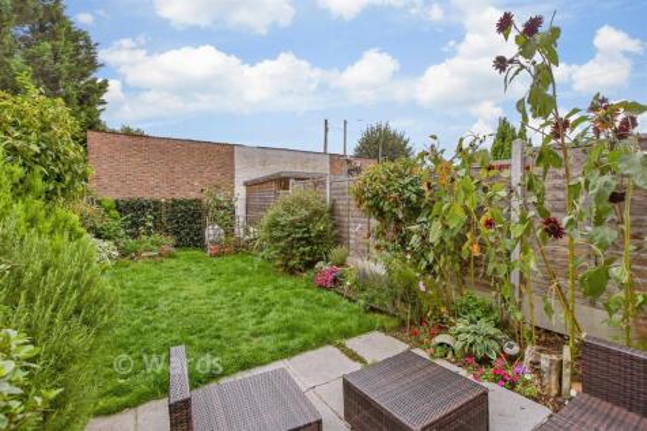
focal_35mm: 15
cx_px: 324
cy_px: 216
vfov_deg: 77.3
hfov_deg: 100.4
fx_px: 269
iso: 320
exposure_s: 1/400
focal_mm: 10
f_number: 8
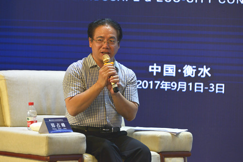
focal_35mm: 200
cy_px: 81
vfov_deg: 6.9
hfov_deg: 10.3
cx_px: 122
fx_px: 1349
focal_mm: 200
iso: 1400
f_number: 5.6
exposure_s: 1/200
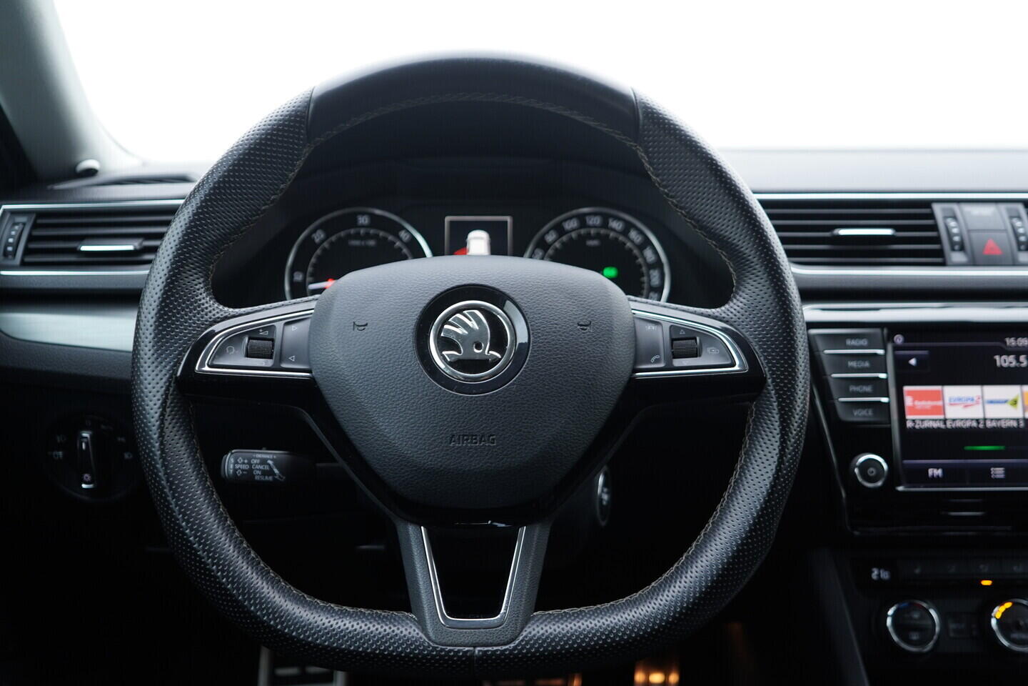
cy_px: 343
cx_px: 514
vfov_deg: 36.9
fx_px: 1028
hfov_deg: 53.1
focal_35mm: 36
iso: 200
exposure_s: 1/40
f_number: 2.8
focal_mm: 24
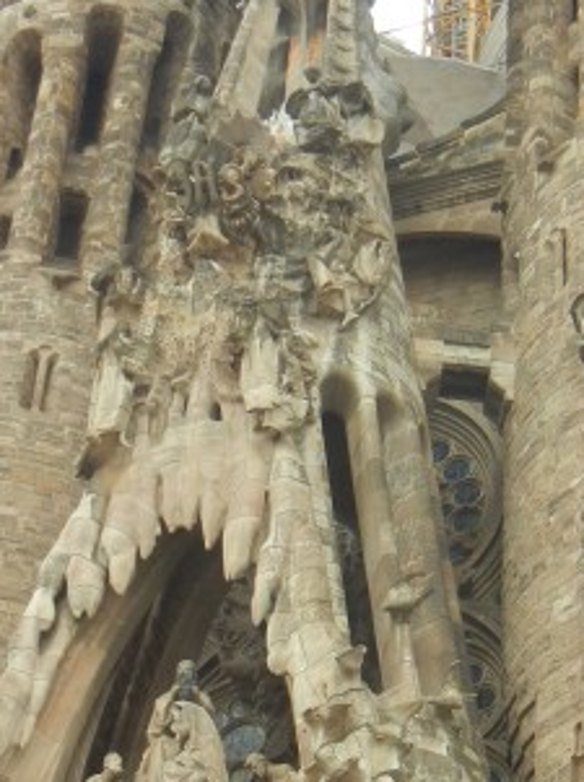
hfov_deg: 12.9
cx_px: 327
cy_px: 660
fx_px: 2592
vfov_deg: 17.0
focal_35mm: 115
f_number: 3.8
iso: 160
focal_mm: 8.1
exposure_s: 1/182
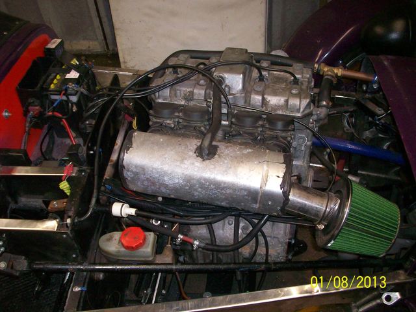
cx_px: 208
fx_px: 445
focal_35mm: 37
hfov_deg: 50.1
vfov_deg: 38.7
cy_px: 156
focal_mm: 6.2
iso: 200
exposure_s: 1/64
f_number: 2.8
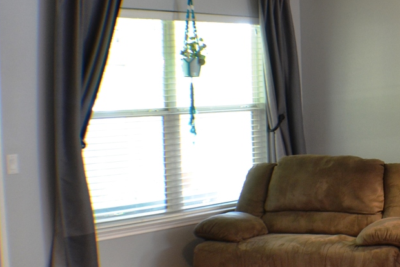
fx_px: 1045
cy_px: 106
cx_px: 413
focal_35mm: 94
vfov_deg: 14.6
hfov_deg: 20.9
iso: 500
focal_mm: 24
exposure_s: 1/15
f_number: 4
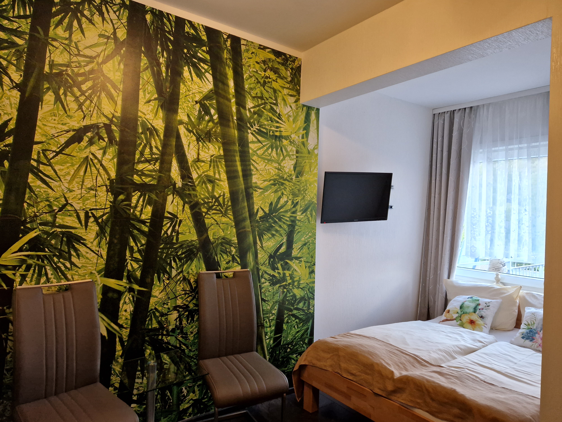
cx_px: 281
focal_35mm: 23
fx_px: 373
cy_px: 211
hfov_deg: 73.9
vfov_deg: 58.9
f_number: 1.8
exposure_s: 1/100
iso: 400
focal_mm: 5.4
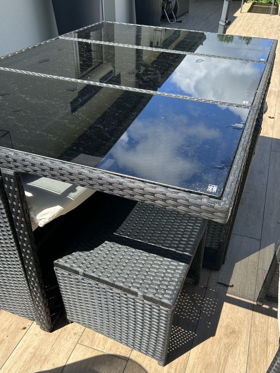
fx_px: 334
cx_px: 142
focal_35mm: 31
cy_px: 212
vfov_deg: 58.1
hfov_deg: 45.4
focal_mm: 5.7
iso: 50
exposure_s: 1/1751
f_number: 1.5
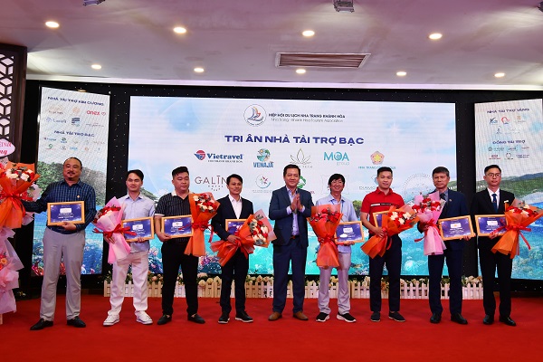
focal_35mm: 33
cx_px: 272
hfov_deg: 57.2
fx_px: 498
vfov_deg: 40.0
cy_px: 181
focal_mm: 22
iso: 400
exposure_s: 1/50
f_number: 8
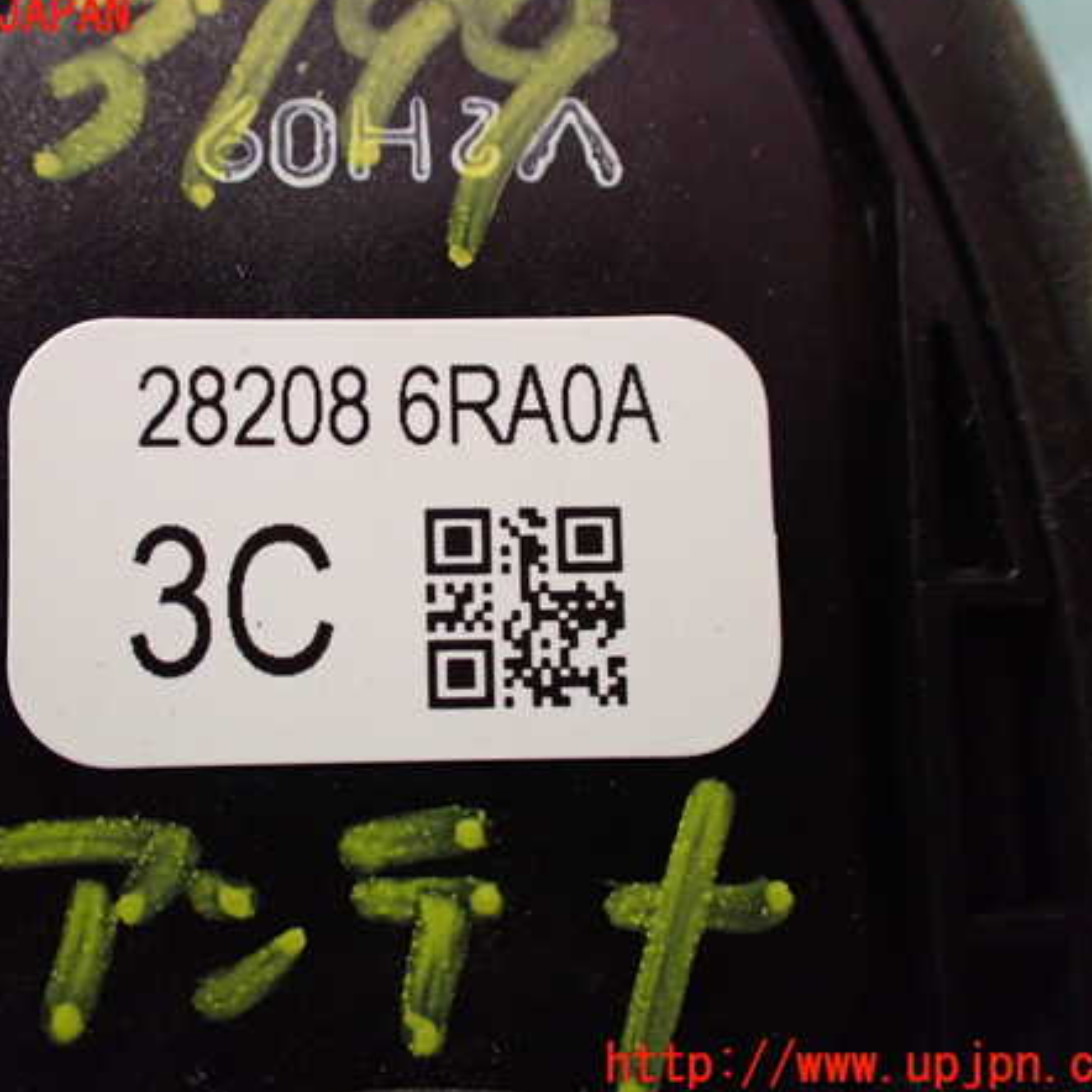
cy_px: 541
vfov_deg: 46.0
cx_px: 422
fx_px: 1285
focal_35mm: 36
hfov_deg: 45.7
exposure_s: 1/30
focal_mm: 5.4
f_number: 2.3
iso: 1000
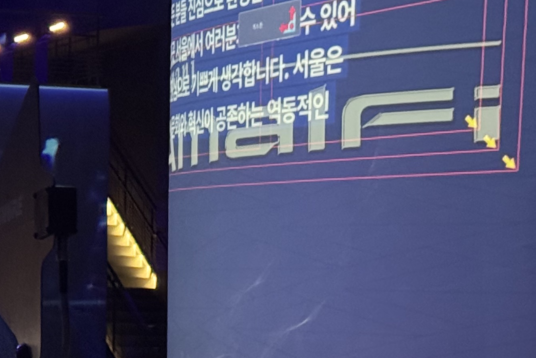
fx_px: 2248
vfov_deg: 9.1
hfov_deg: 13.1
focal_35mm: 151
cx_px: -195
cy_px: 113
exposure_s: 1/20
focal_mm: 6.76
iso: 800
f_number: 1.78
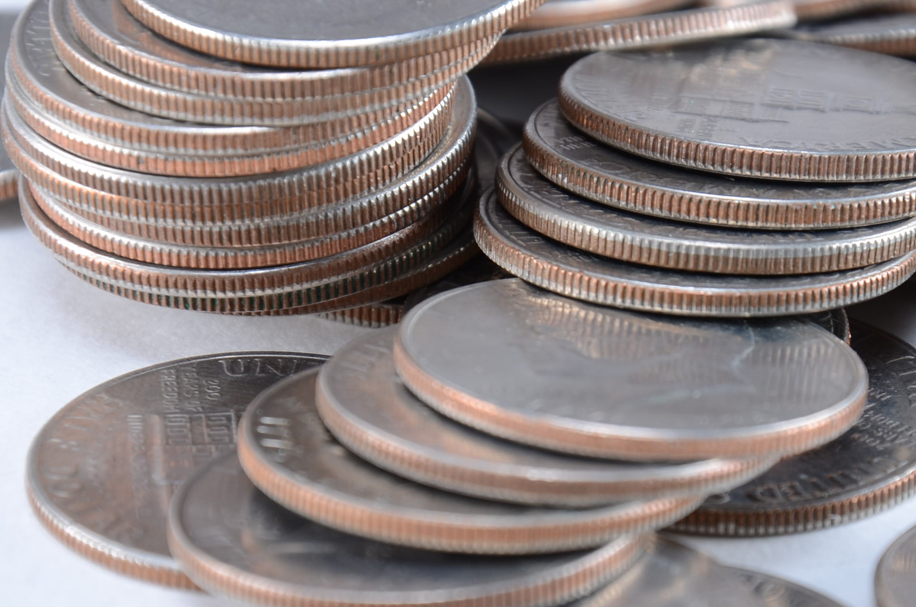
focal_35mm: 302
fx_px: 7667
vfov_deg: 4.5
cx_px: 704
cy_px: 302
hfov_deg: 6.8
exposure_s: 1/160
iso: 100
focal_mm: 105
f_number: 8
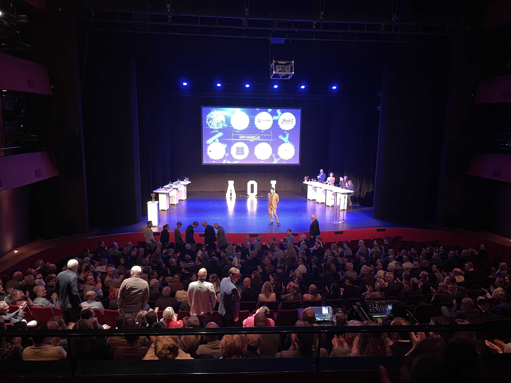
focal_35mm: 28
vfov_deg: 49.7
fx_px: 413
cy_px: 203
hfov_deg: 63.4
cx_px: 260
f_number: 1.6
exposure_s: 1/25
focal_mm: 4.2
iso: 800
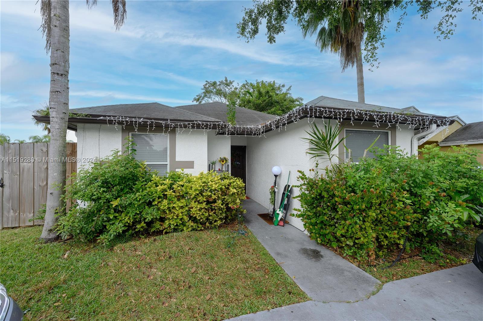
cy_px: 160
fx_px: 188
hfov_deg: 104.3
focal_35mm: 14
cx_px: 242
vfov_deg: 81.1
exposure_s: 1/80
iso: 50
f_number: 5
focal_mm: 14
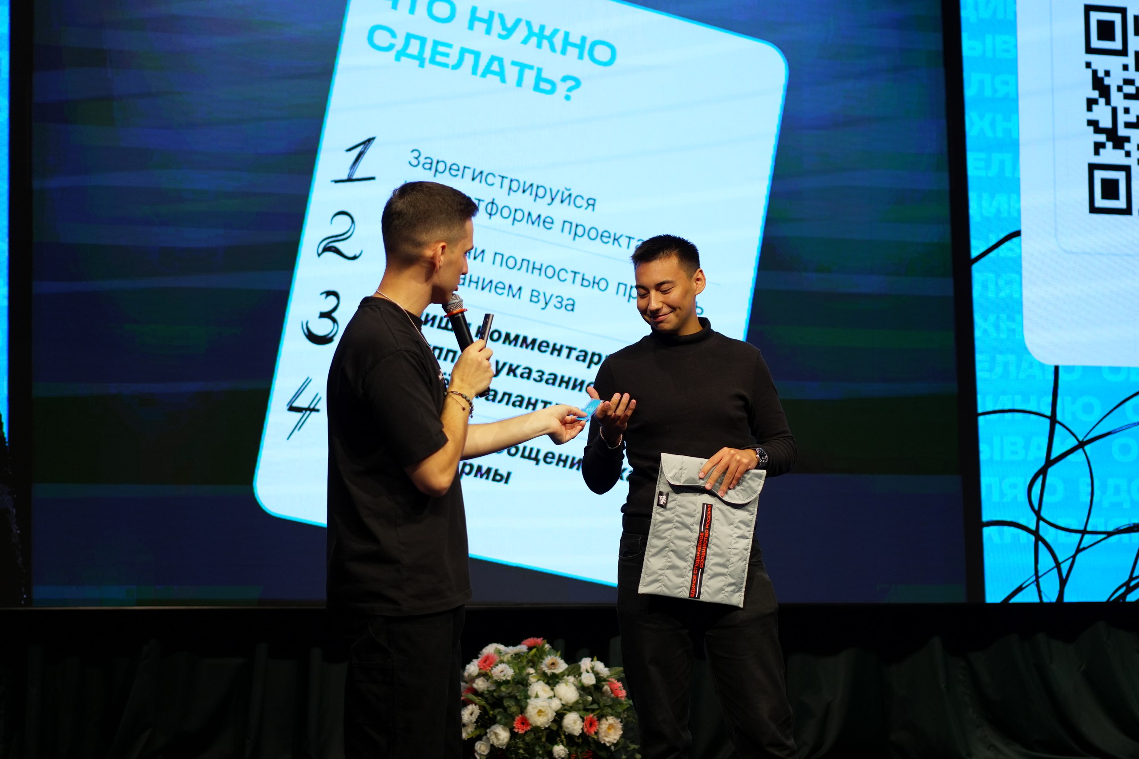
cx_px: 570
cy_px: 380
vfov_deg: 25.8
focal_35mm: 52
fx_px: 1661
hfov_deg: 37.8
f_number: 1.8
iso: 400
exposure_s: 1/250
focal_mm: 35
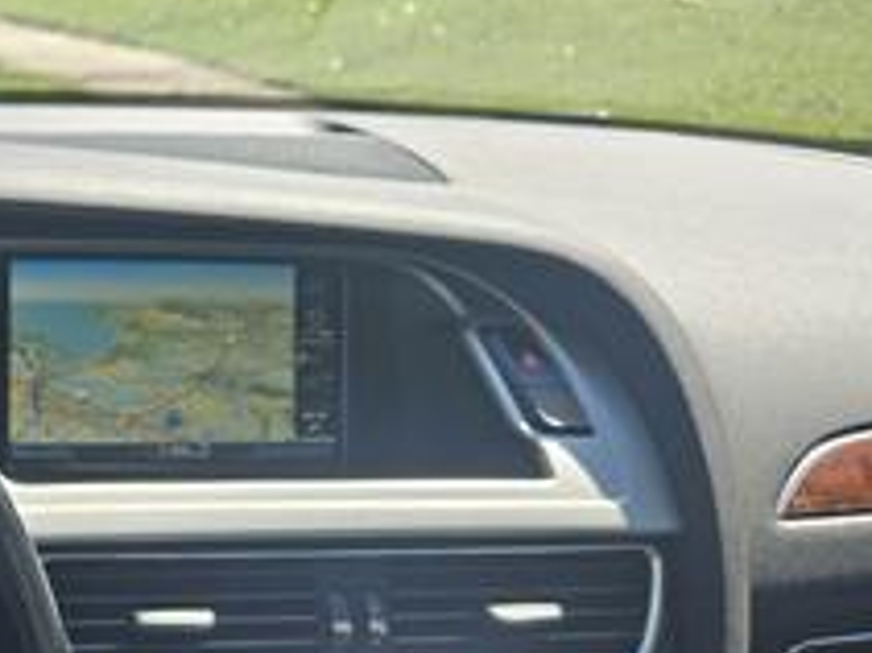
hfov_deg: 30.9
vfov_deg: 26.2
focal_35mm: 55
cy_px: 496
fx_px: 1385
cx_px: -99
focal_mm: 5.4
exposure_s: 1/262
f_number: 1.8
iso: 25
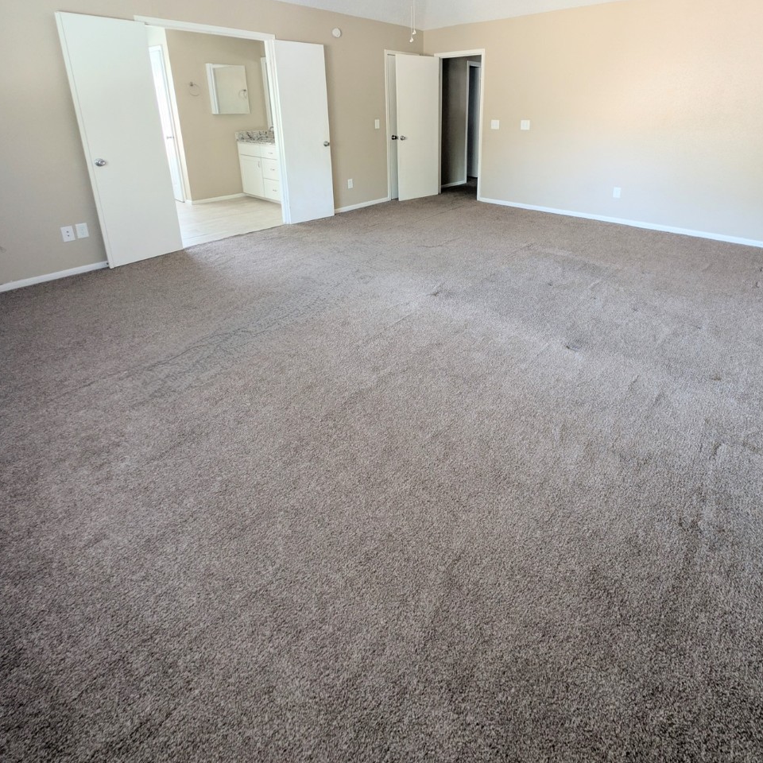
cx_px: 427
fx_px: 424
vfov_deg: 79.9
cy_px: 229
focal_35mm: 17
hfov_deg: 83.6
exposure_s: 1/15
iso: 146
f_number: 1.95
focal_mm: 2.23
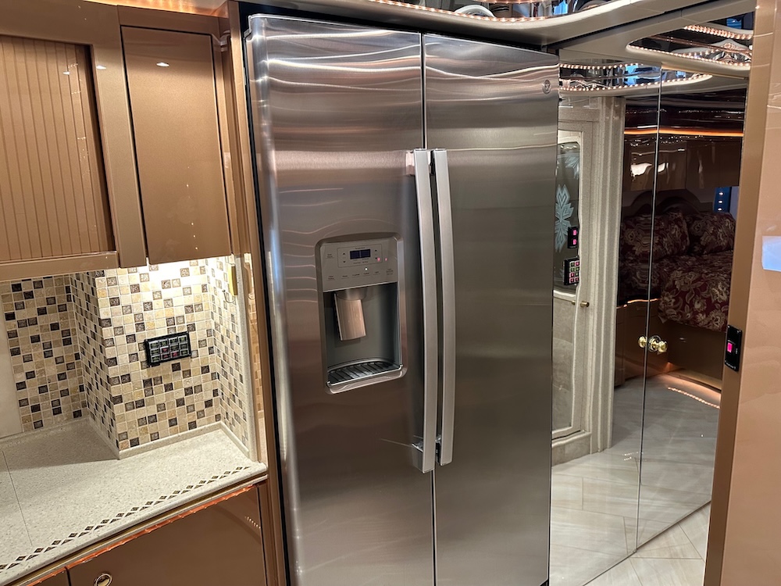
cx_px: 390
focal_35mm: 24
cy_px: 293
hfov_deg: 71.6
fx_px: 541
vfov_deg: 56.8
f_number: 1.78
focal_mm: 6.86
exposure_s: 1/60
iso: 320
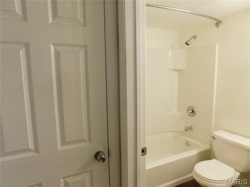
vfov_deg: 58.9
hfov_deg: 73.9
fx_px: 166
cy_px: 94
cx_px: 125
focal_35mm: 23
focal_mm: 4
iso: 360
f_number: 3
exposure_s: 1/30
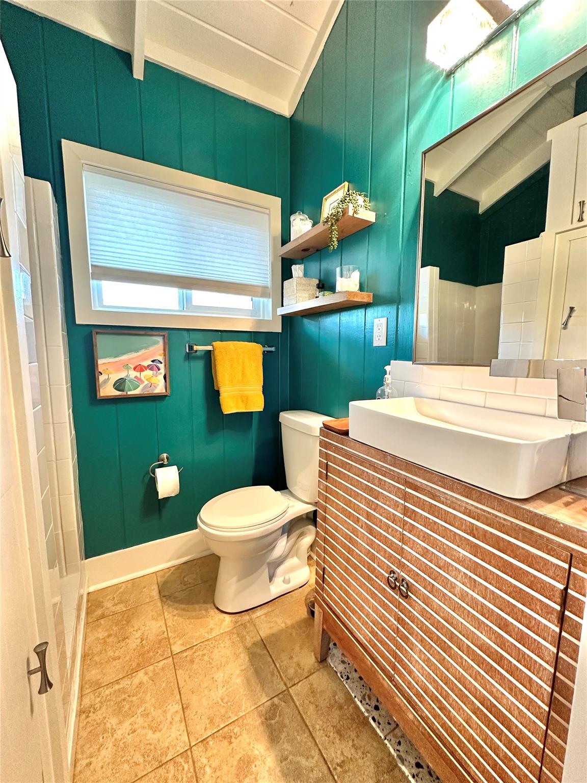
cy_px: 392
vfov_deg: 102.1
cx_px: 294
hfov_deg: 85.7
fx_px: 317
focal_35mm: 14
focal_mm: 2.22
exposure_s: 1/60
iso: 250
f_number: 2.2
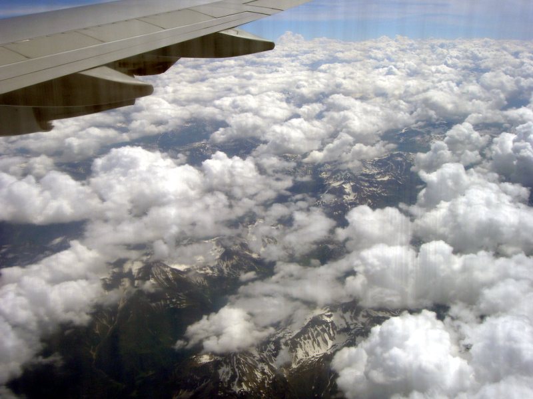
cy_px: 200
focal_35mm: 39
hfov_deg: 47.9
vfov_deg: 36.8
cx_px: 266
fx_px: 601
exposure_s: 1/1250
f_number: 4.7
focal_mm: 8
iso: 50
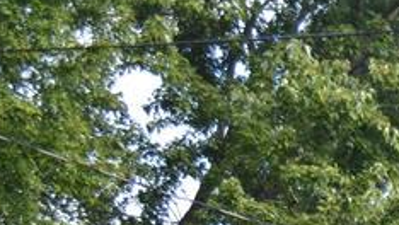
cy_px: 501
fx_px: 1853
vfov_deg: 6.7
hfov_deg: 11.0
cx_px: 844
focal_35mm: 175
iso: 100
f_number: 4
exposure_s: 1/200
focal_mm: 24
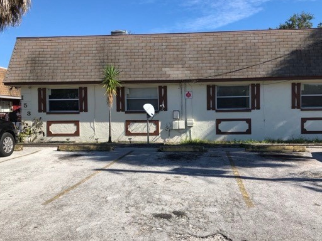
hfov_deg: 52.5
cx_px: 182
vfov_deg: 40.7
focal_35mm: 35
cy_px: 124
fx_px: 326
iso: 20
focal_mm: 3.99
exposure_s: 1/1600
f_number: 1.8
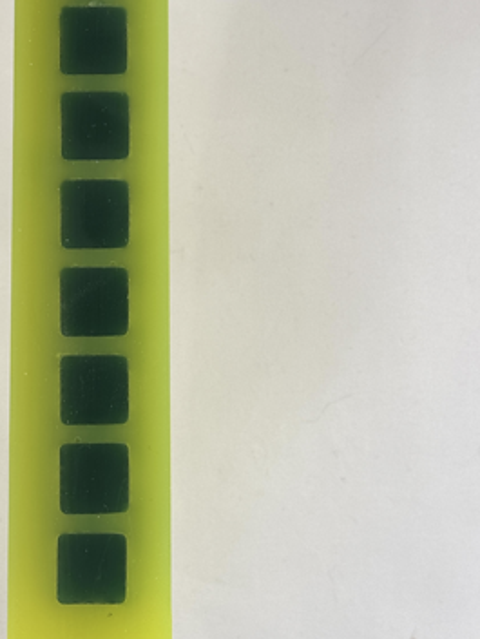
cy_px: 255
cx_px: 83
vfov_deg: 22.5
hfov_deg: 16.8
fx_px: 1608
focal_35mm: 87
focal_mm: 6.76
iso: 64
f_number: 1.78
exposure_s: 1/241
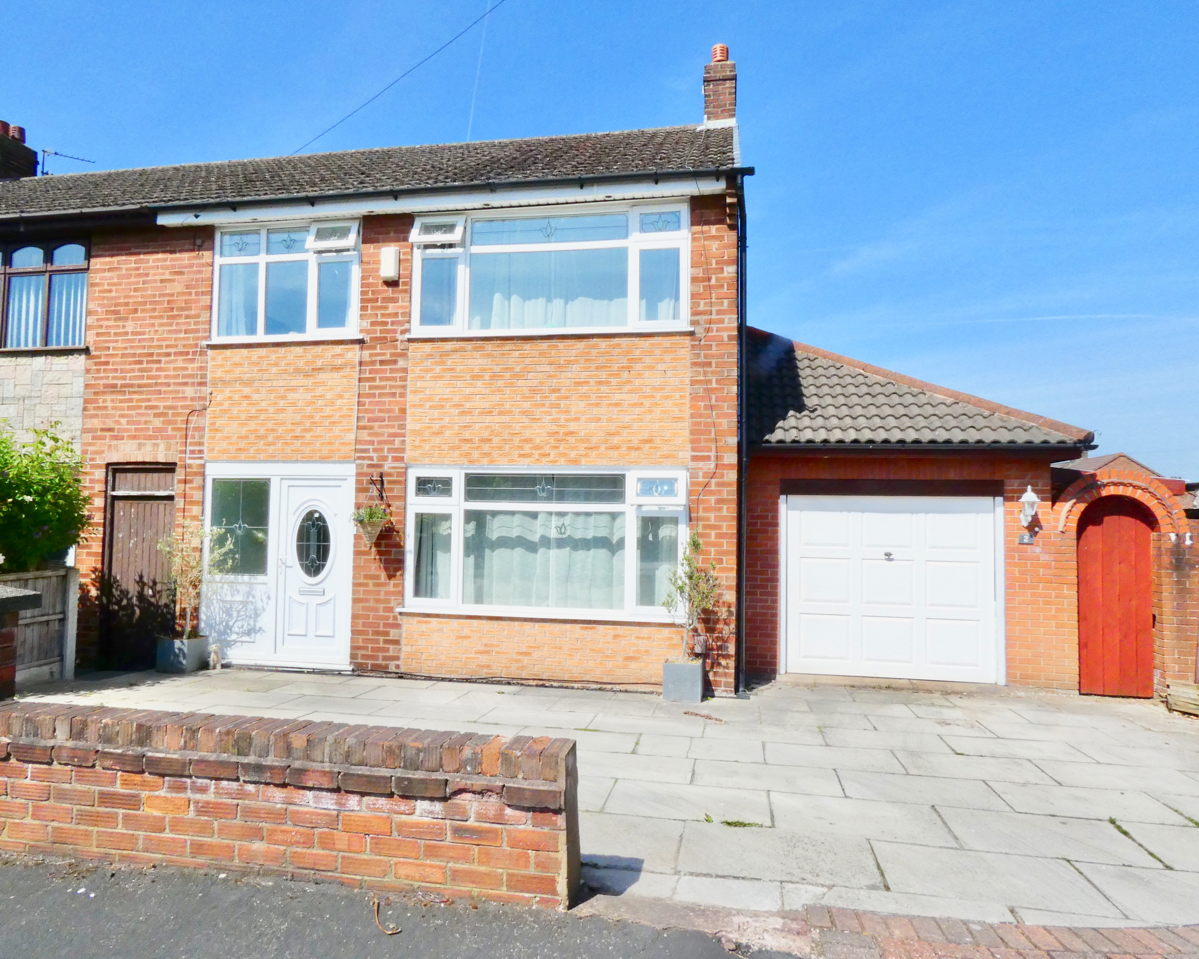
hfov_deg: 77.6
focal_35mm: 21
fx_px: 745
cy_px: 478
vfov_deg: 65.5
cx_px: 599
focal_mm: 3.6
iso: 200
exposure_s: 1/800
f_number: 7.1
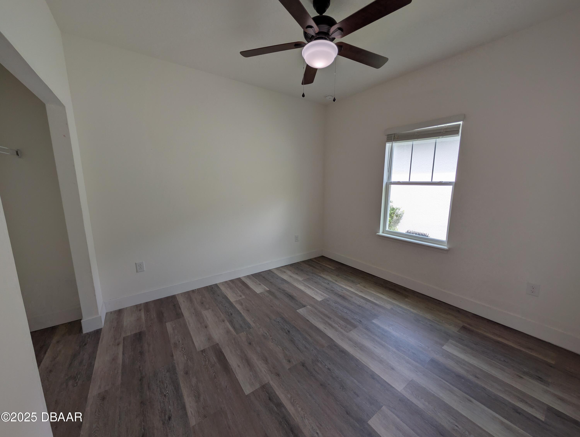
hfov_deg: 110.5
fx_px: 201
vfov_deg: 94.6
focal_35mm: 12
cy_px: 218
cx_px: 290
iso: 40
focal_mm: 2.02
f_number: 1.7
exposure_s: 1/272
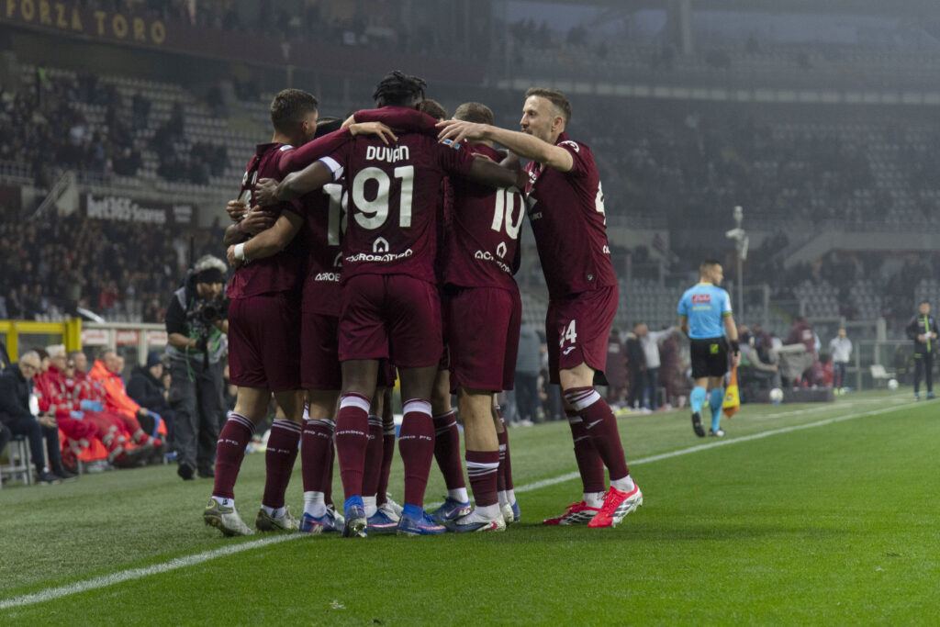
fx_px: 2559
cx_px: 470
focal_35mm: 98
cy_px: 314
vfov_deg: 14.0
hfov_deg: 20.8
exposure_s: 1/1250
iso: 2500
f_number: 4
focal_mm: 98
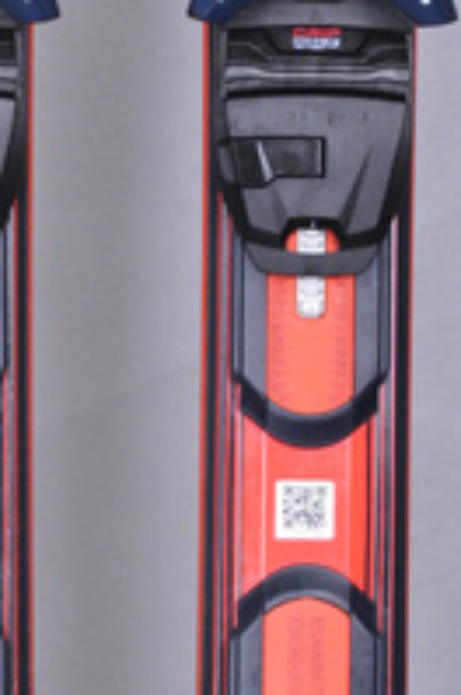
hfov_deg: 5.7
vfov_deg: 8.7
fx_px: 4587
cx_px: 110
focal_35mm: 238
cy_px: 489
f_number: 8
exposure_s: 1/125
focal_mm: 70
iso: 3200
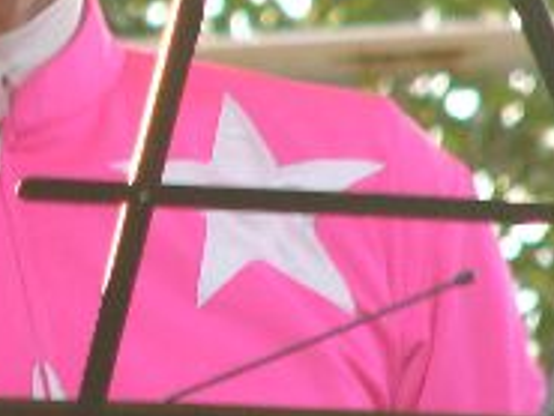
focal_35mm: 1198
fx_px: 19185
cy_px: 21
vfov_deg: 1.2
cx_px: -93
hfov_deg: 1.7
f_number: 3.3
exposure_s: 1/60
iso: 50
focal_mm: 57.8
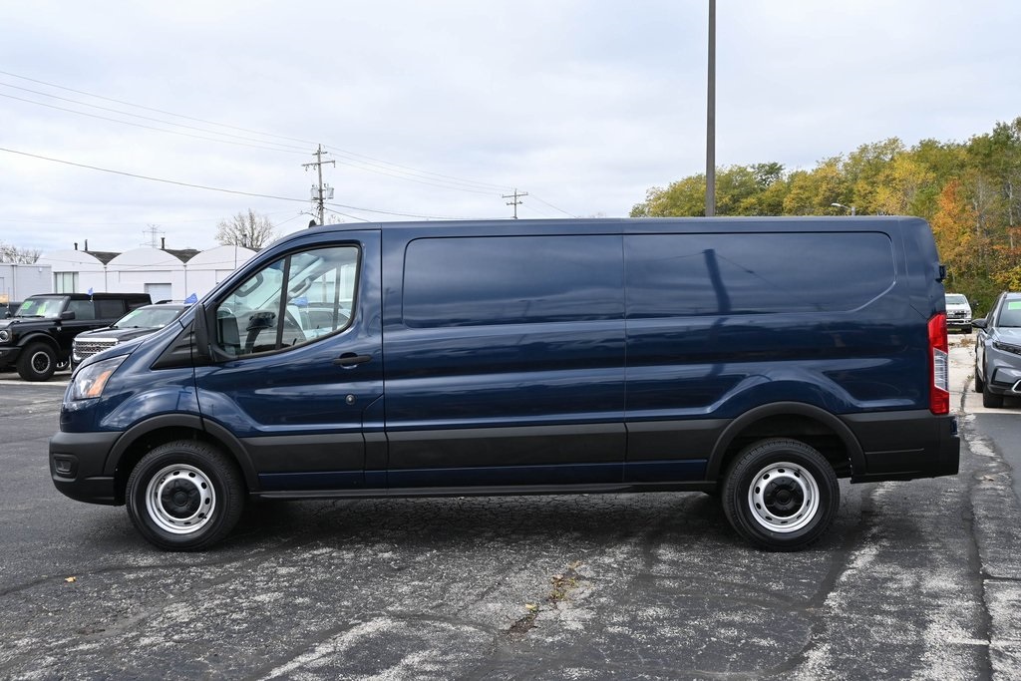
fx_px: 979
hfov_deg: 55.1
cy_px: 340
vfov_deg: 38.4
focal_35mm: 34
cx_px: 510
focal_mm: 23
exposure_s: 1/250
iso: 160
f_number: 5.6
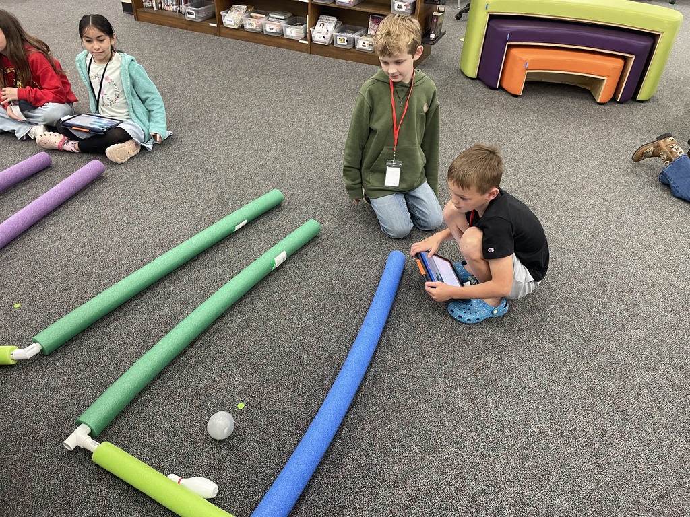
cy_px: 258
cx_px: 345
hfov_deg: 67.3
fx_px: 518
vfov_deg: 53.1
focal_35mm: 26
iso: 125
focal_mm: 4.2
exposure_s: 1/60
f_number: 1.6
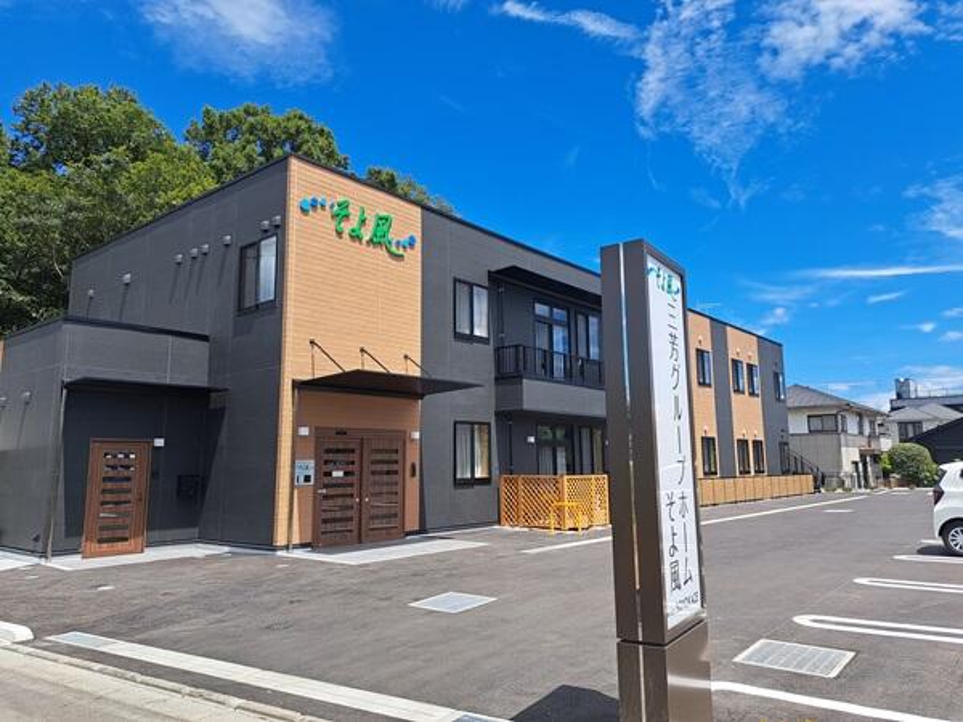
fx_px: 668
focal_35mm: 24
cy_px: 361
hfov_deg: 71.6
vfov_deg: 56.8
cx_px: 482
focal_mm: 5.23
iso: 50
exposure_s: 1/1047
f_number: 1.8
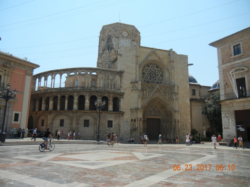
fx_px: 217
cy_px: 94
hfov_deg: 60.0
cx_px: 125
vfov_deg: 46.8
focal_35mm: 30
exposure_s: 1/402
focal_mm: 5.4
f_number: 7
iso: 160
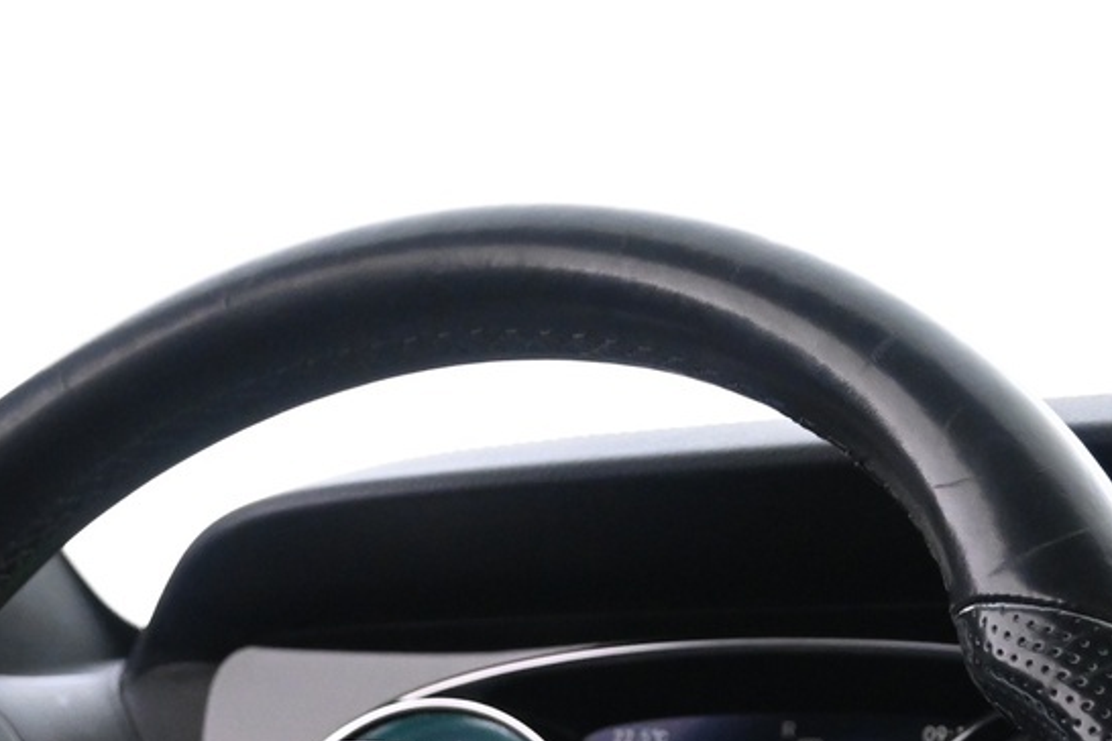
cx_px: 375
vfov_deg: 14.2
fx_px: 2818
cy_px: 1038
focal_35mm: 91
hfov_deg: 22.2
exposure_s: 1/20
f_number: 3.8
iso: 2500
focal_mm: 20.5
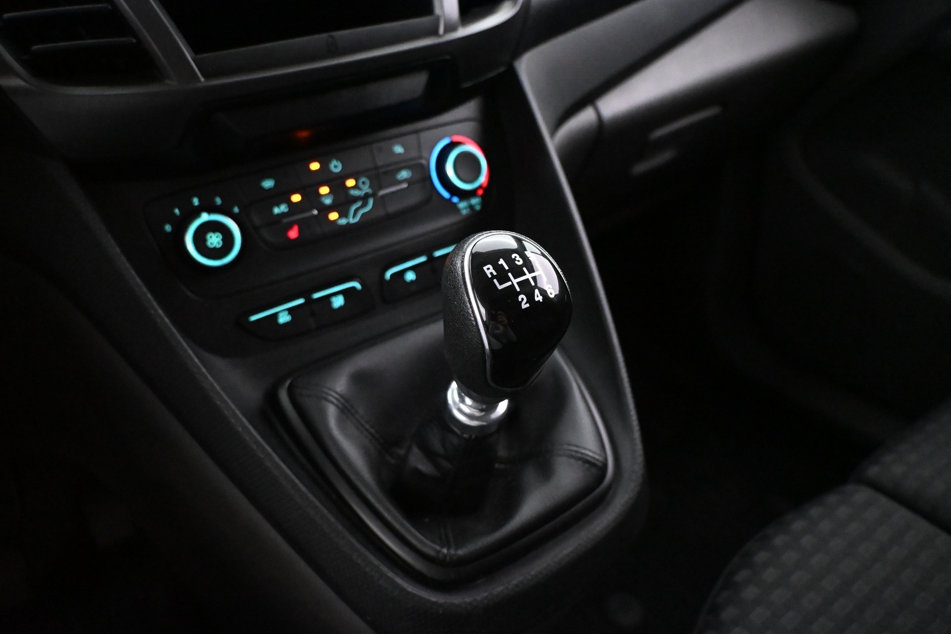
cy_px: 317
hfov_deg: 65.9
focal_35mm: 28
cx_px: 476
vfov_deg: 46.8
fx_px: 733
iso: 10000
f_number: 3.8
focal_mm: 18.5
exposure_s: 1/60
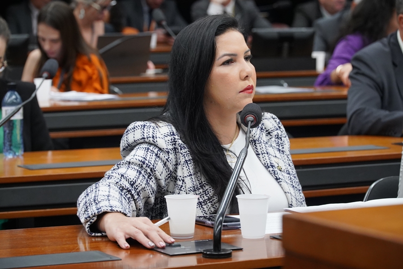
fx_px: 1444
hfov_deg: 15.9
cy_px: 134
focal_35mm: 129
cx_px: 202
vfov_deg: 10.6
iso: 2500
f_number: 5
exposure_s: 1/250
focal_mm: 86
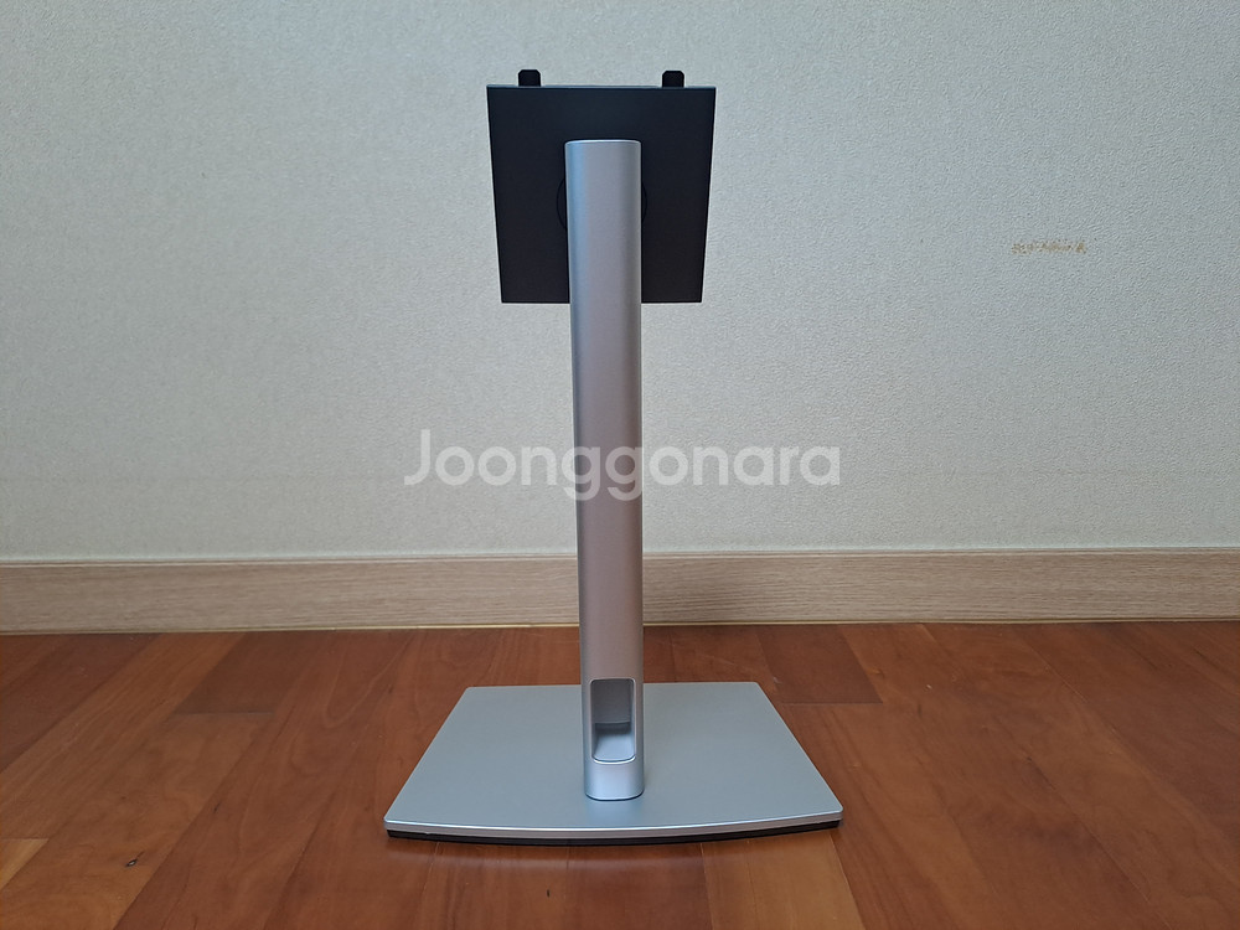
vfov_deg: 54.9
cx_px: 620
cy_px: 465
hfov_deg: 69.4
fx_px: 896
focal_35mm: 25
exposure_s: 1/60
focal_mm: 4.65
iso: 250
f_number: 1.8
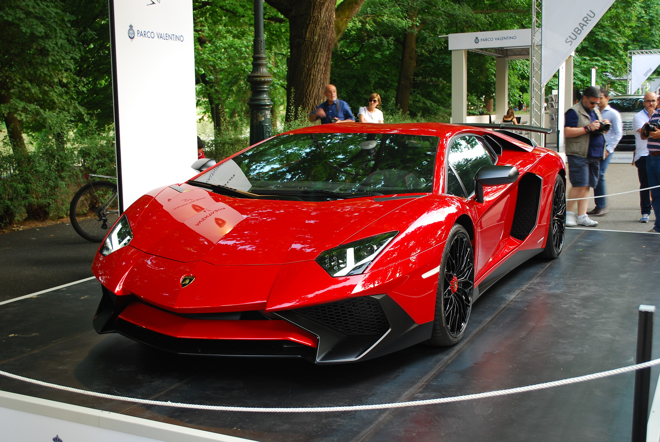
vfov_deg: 29.9
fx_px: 826
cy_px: 221
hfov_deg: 43.6
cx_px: 330
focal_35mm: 45
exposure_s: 1/20
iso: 100
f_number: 4.8
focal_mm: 30
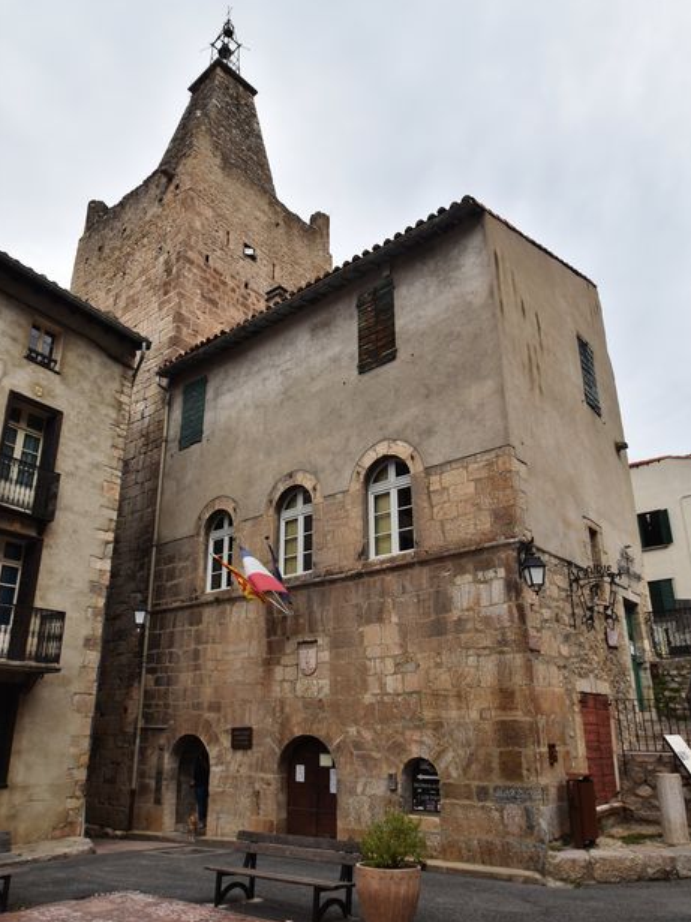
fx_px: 612
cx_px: 344
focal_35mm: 23
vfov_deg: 73.8
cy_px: 492
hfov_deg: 58.9
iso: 200
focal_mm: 14
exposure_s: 1/320
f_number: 9
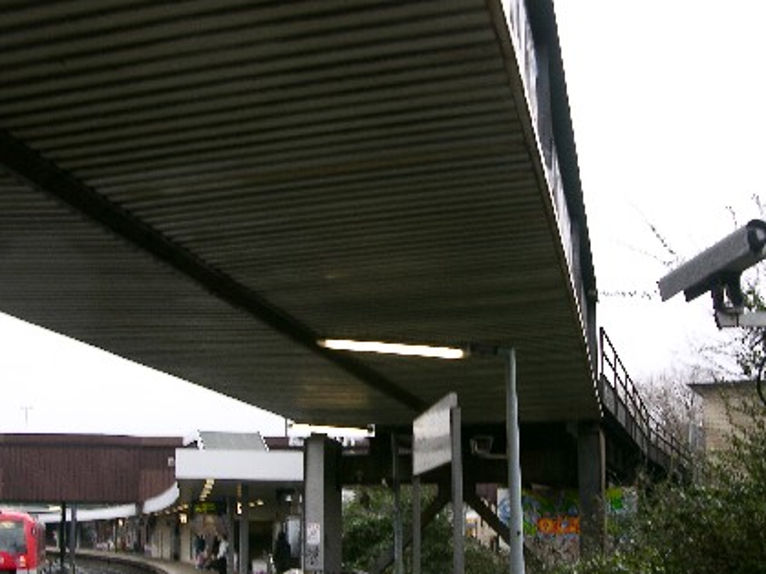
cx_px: 418
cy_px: 329
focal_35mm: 49
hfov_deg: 38.9
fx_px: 1084
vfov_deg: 29.6
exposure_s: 1/23.3
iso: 50
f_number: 4
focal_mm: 8.9
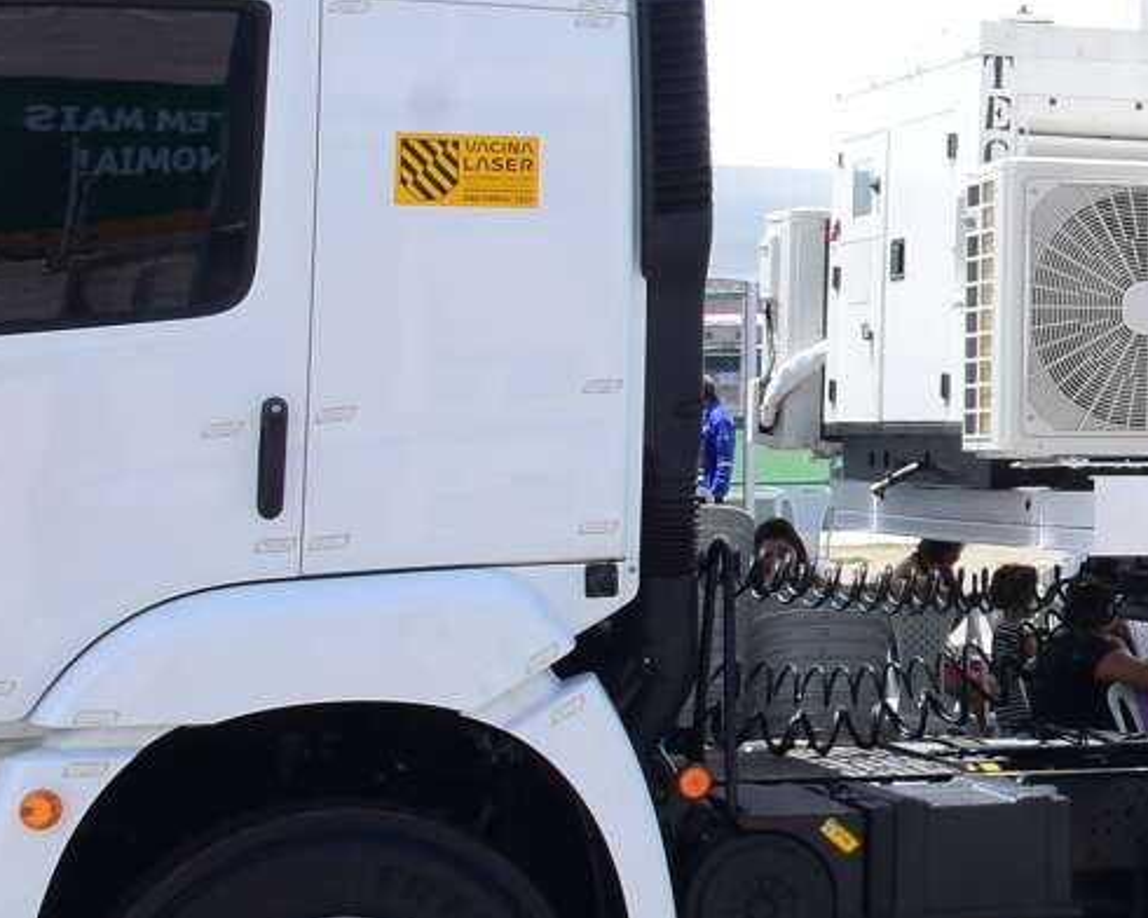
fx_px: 3396
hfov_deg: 16.9
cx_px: 1860
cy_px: 6
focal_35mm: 100
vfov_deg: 15.1
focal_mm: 17
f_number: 10
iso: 250
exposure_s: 1/250
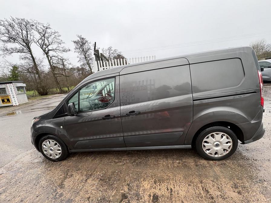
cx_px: 136
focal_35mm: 14
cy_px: 102
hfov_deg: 102.1
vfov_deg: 85.7
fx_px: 110
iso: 100
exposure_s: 1/99
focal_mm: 2.22
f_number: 2.2
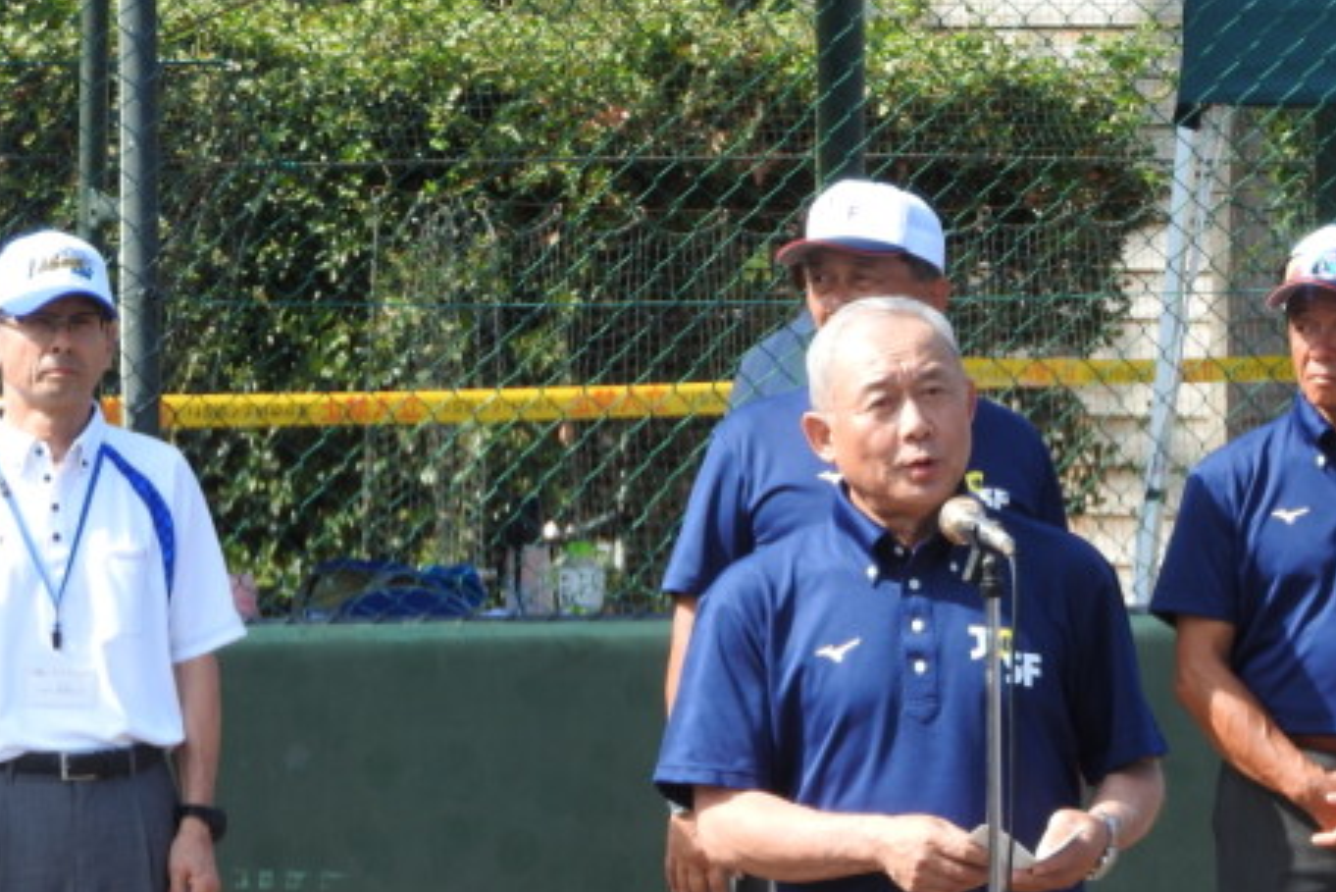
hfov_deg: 5.0
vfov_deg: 3.3
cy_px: 553
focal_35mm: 412
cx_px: 812
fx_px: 15294
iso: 100
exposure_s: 1/200
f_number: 5.5
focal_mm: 53.7
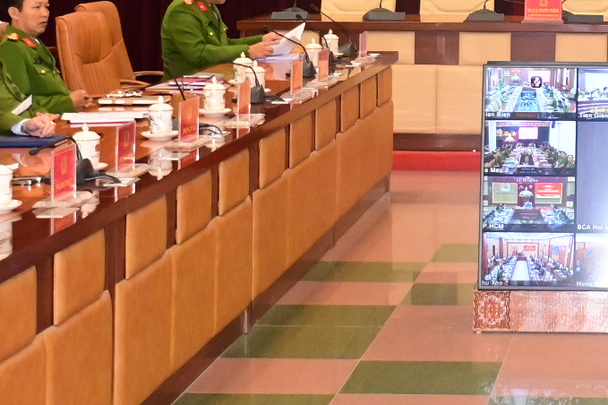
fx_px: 1958
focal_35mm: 116
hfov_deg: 17.1
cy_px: -138
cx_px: 670
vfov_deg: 11.5
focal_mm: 27
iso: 2500
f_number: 4
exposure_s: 1/200
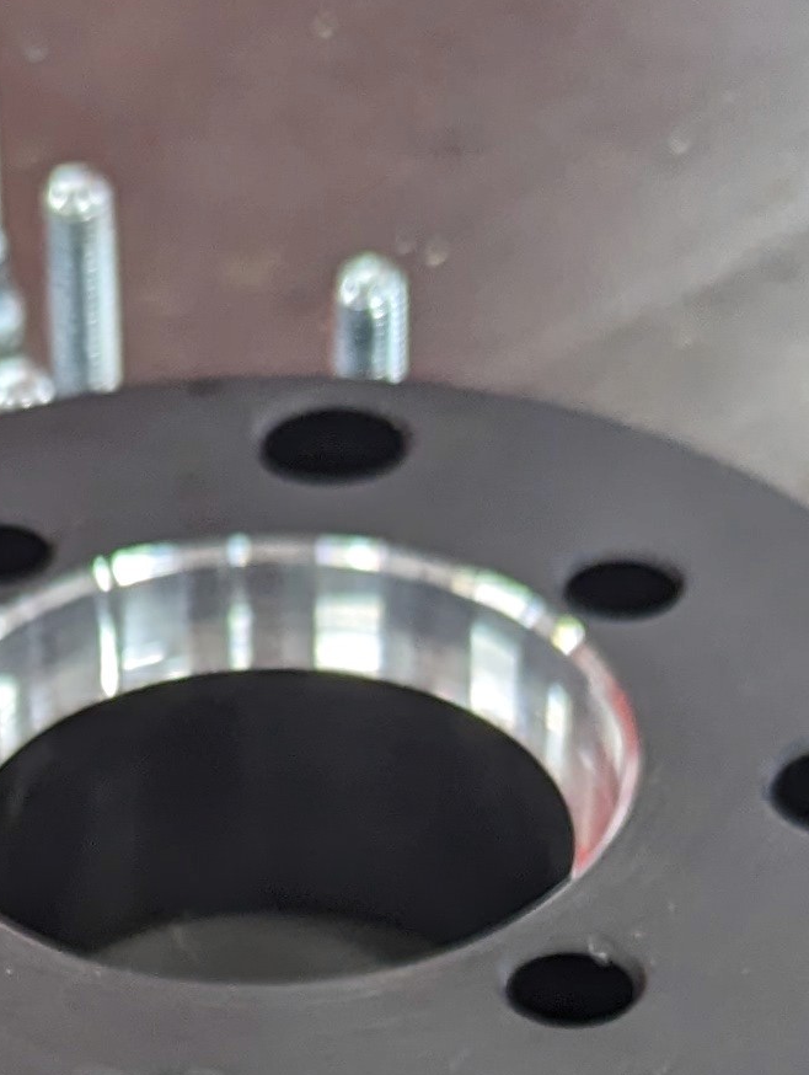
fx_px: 3482
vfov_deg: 15.4
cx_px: 219
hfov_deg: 13.2
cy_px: 1867
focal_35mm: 112
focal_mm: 6.81
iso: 254
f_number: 1.85
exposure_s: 1/120
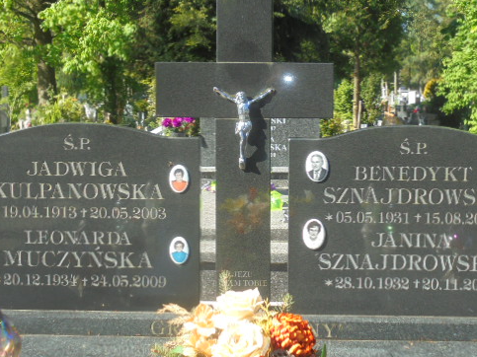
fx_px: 785
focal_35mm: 57
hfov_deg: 33.8
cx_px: 259
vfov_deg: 25.6
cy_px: 168
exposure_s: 1/200
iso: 100
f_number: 4.5
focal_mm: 7.8
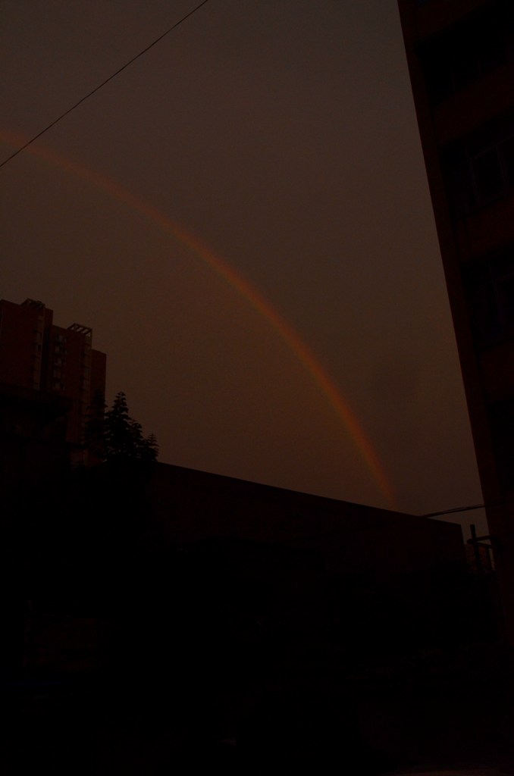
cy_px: 388
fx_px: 678
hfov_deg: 41.5
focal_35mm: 32
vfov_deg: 59.6
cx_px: 257
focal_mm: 21
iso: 500
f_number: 9
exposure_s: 1/640
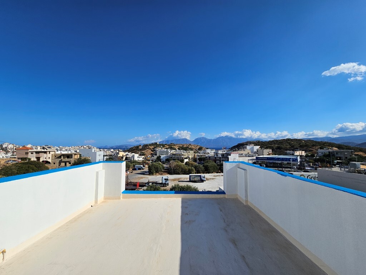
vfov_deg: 89.9
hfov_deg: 106.2
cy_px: 138
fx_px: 137
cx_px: 183
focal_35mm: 13
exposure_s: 1/5883
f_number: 2.2
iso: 50
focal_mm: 2.2
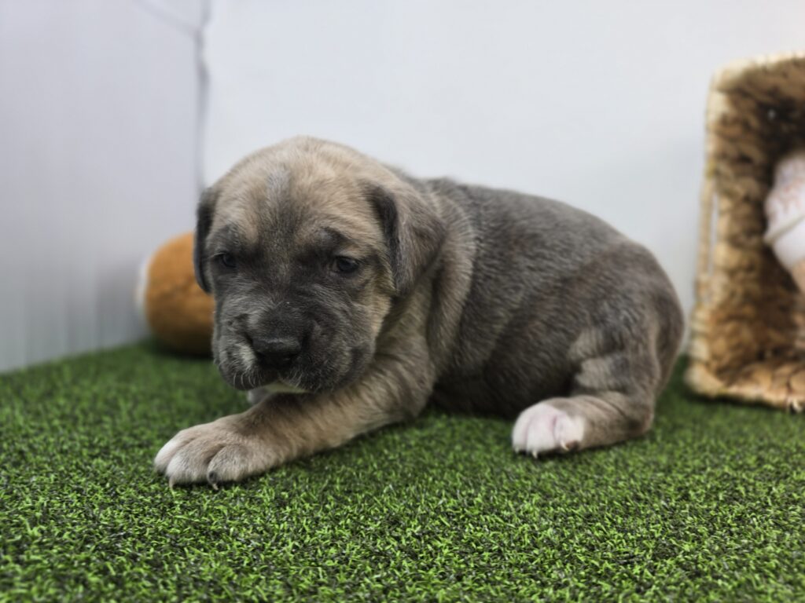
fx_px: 535
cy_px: 302
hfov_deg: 73.9
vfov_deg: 58.9
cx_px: 402
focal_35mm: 23
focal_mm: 6.3
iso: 25
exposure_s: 1/65.1
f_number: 1.7
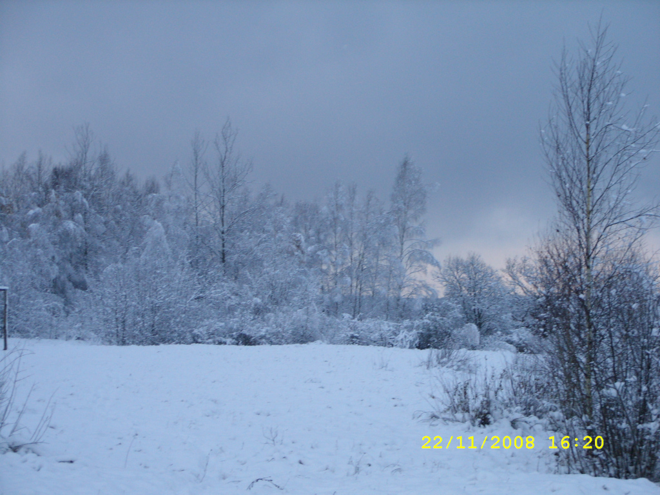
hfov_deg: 26.0
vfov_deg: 19.6
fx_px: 1430
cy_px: 248
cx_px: 330
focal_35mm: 75
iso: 300
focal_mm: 15.45
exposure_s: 1/148
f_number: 3.3
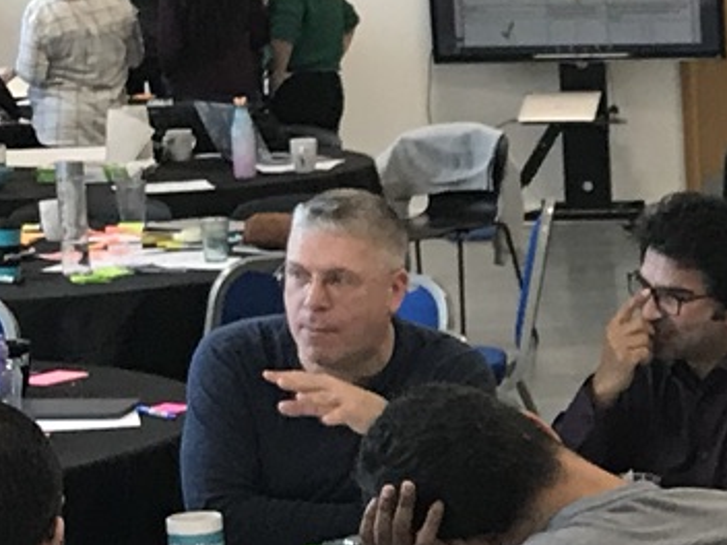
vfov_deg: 9.3
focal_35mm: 159
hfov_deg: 11.8
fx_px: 3339
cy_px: 448
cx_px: 1161
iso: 32
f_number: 1.8
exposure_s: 1/33
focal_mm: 3.99
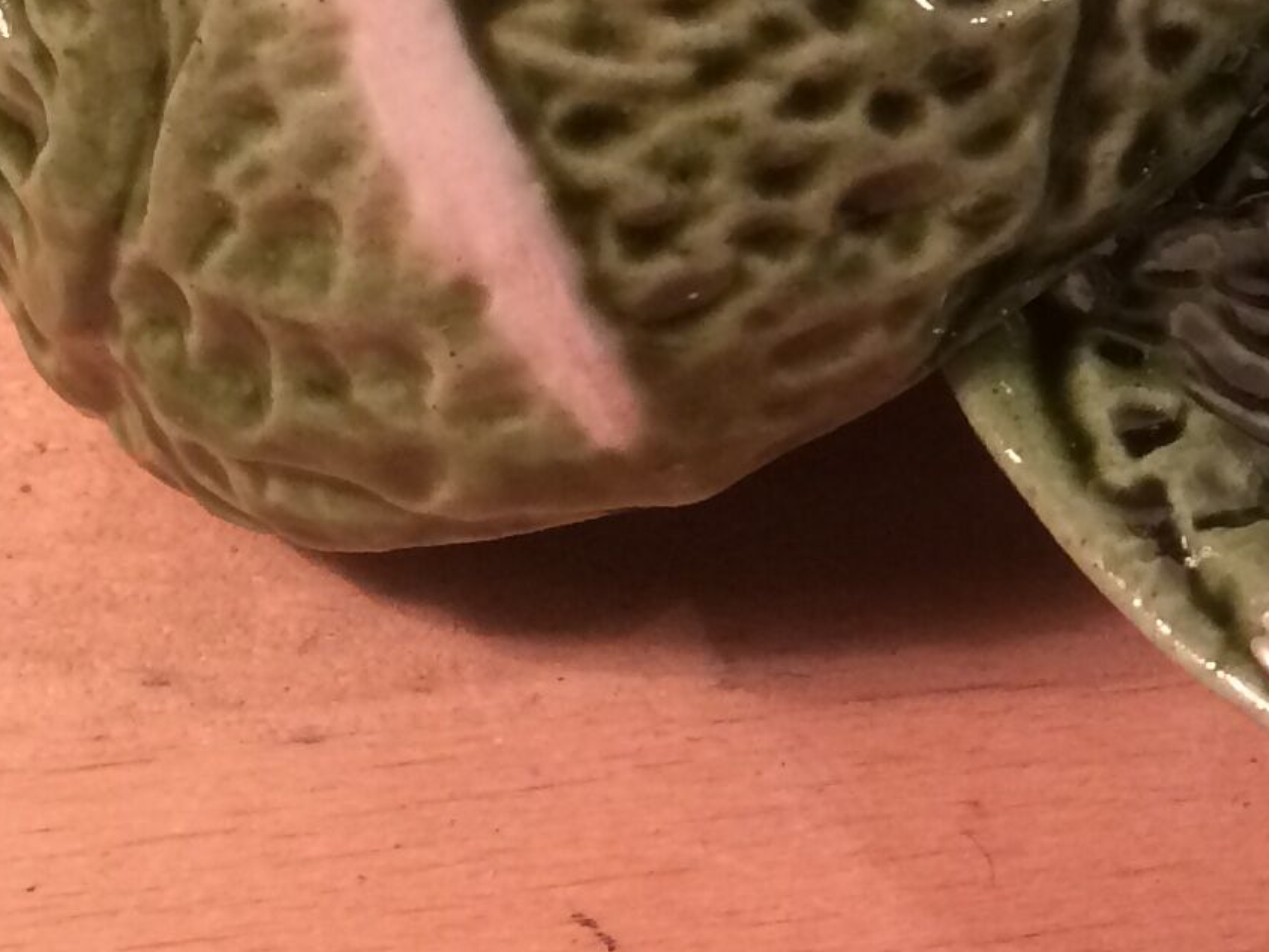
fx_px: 4106
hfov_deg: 16.4
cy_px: -90
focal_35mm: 112
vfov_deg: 13.0
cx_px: 1738
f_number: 2.2
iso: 80
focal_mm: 4.15
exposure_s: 1/33
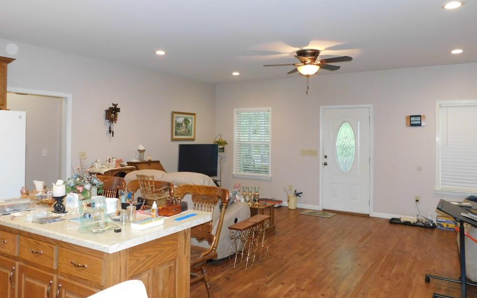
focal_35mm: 27
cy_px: 126
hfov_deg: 68.4
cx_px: 236
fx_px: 351
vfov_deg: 45.9
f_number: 3.1
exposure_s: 1/30
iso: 320
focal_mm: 4.5
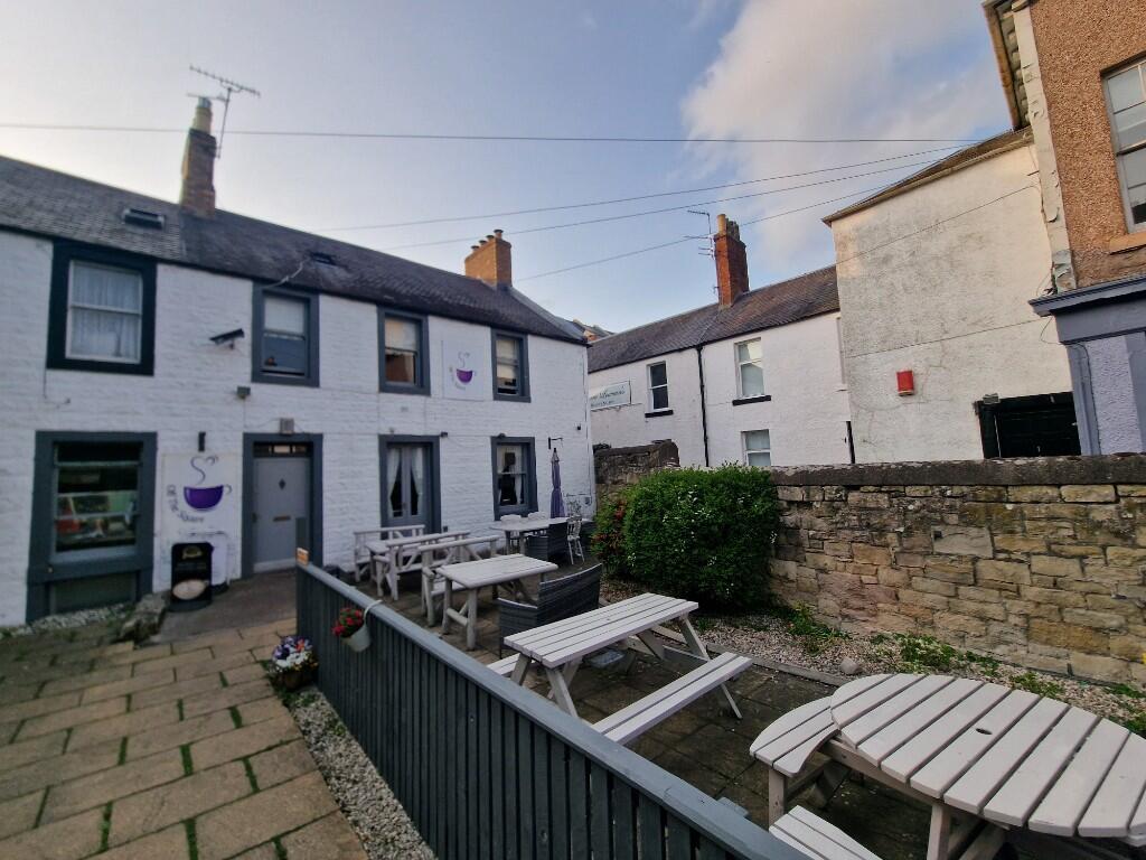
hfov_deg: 106.2
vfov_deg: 89.9
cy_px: 430
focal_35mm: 13
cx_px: 573
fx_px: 430
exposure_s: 1/1104
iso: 50
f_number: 2.2
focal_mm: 2.2
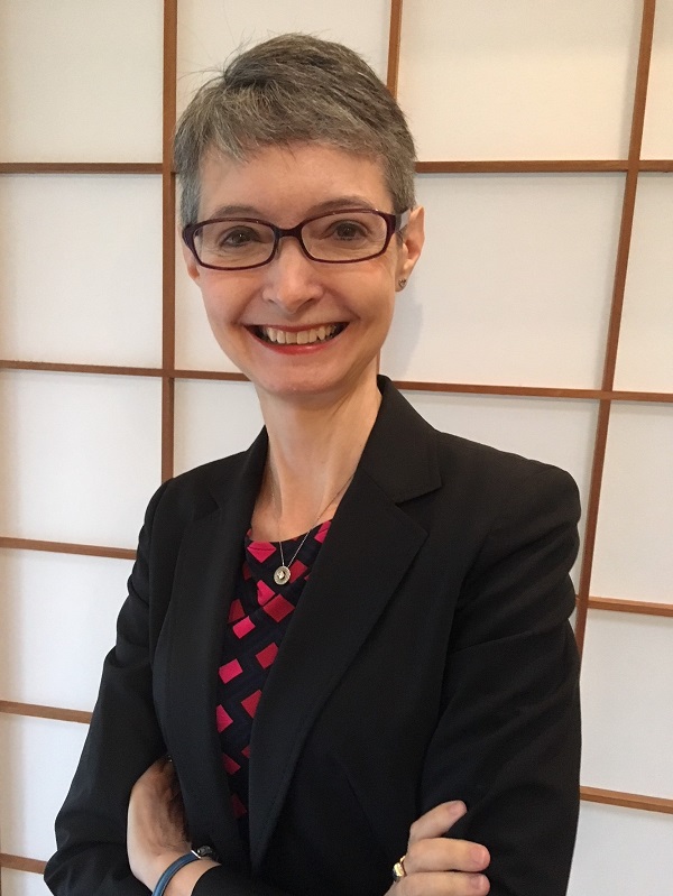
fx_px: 751
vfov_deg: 61.6
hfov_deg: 48.3
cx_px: 336
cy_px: 448
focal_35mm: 29
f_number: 2.2
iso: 250
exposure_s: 1/15
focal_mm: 4.15
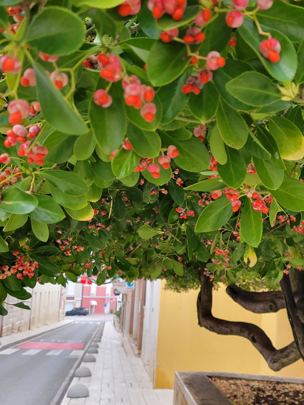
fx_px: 504
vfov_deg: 43.7
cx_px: 236
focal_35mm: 43
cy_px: 238
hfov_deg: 32.8
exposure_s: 1/119
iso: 250
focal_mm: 5.4
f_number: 1.8
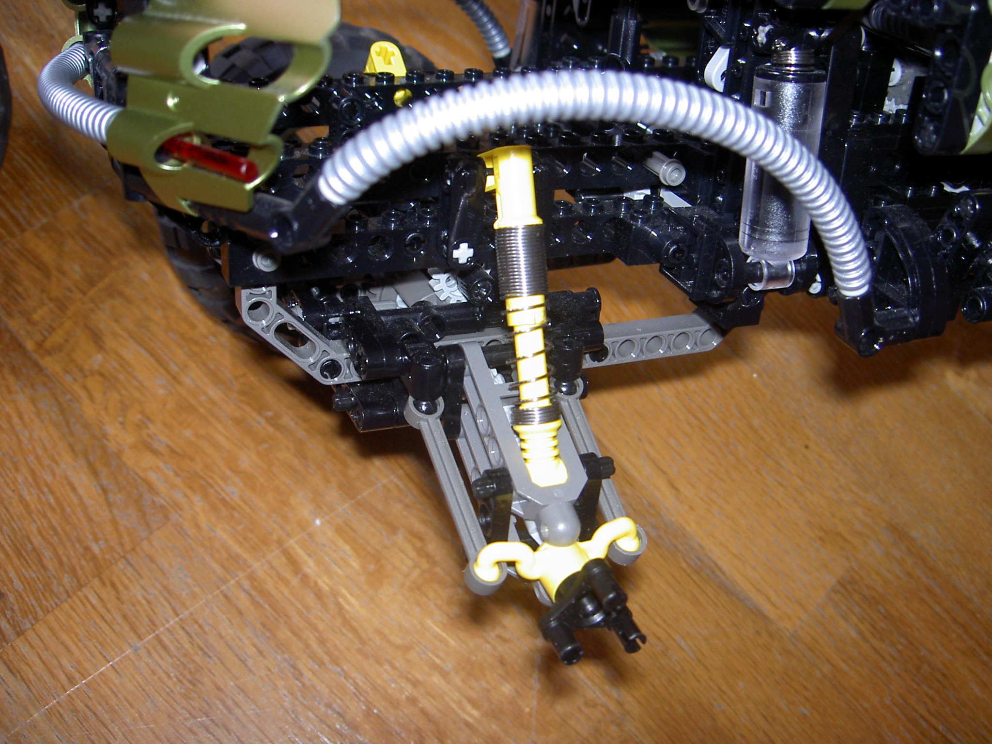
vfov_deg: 36.8
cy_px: 372
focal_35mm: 39
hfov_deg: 47.9
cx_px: 496
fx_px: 1118
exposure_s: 1/59.5
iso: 100
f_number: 2.8
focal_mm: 8
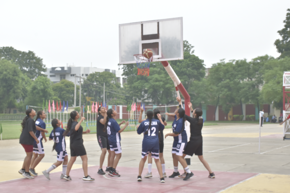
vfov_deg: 21.6
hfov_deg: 31.9
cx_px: 145
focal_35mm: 63
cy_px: 96
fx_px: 507
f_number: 11
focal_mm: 42
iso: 800
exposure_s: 1/500
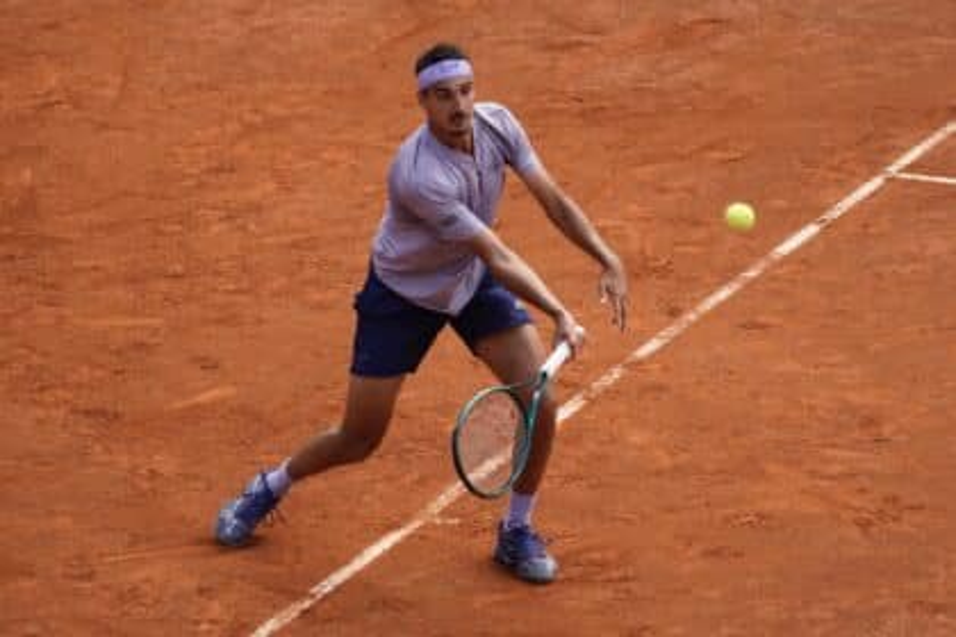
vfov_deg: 6.8
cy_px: 318
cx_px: 478
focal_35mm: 201
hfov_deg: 10.2
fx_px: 5337
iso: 1600
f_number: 6.3
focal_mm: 201
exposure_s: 1/1000
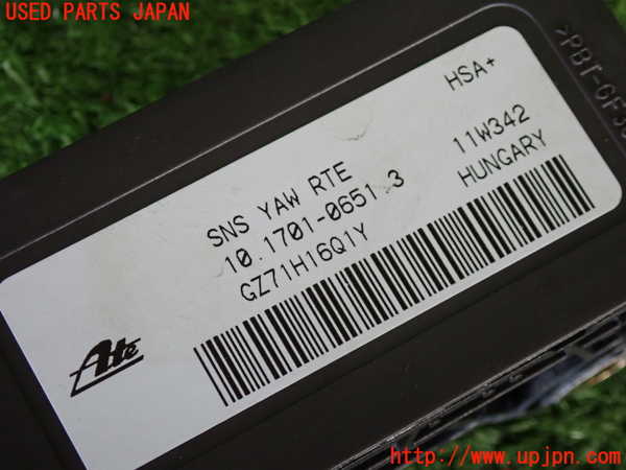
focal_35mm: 100
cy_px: 235
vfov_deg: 14.8
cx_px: 313
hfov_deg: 19.6
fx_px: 1808
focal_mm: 18
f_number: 4.9
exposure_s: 1/80
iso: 800
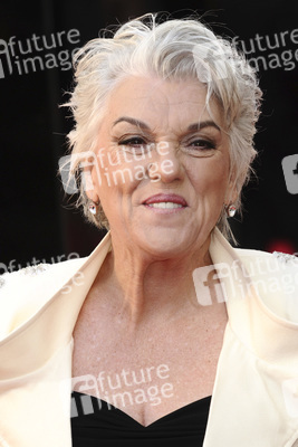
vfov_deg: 9.5
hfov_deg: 6.3
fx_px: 2698
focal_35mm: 218
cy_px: 224
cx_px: 149
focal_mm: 145
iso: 320
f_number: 5.6
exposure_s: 1/250
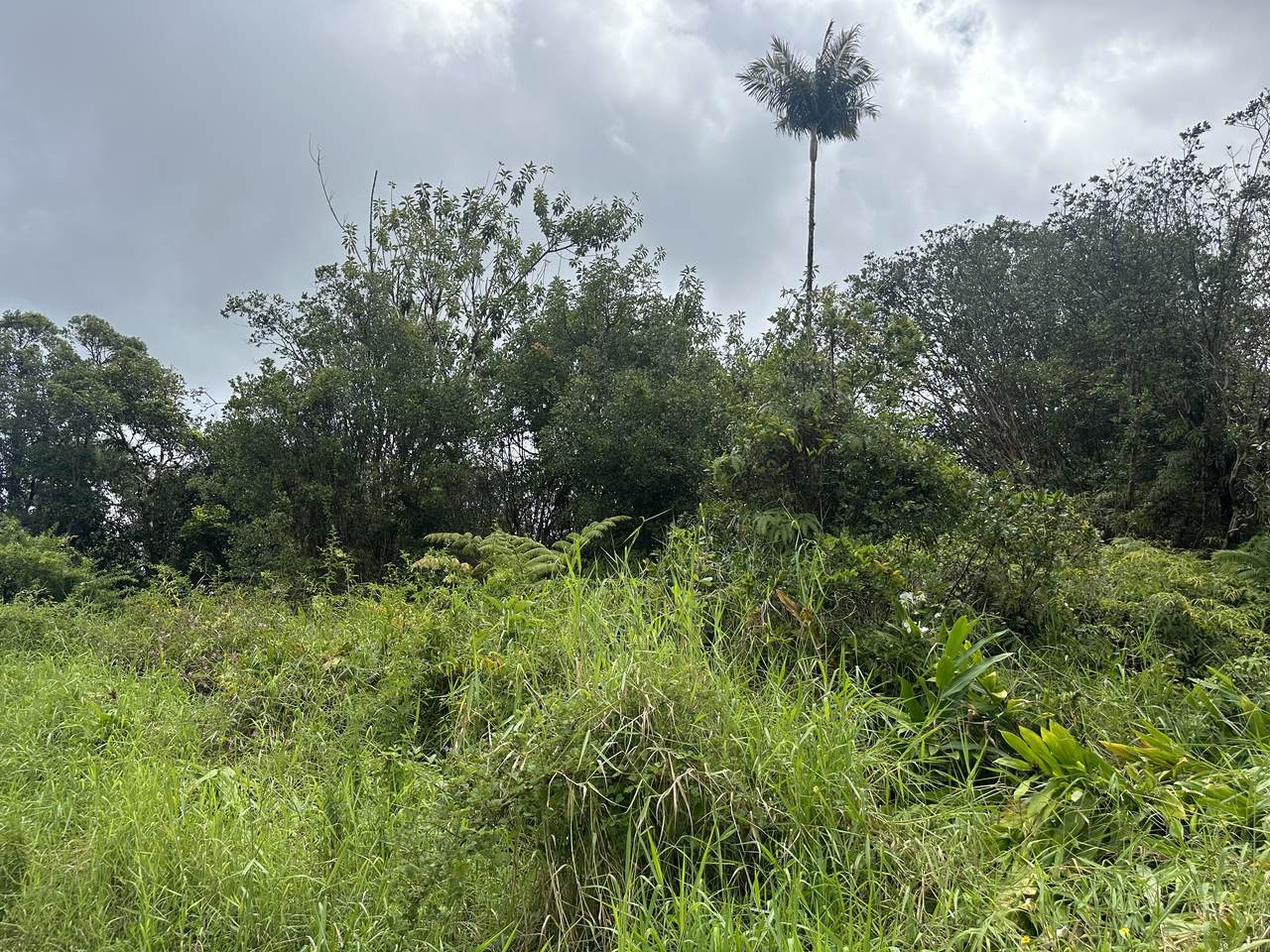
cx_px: 635
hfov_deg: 71.6
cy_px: 476
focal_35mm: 24
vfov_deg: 56.8
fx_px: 881
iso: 80
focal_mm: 6.86
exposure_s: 1/4184
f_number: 1.78
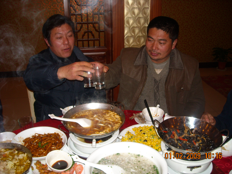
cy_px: 87
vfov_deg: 40.7
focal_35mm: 35
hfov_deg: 52.6
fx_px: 235
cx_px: 116
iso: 100
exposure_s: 1/60
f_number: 2.8
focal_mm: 5.7
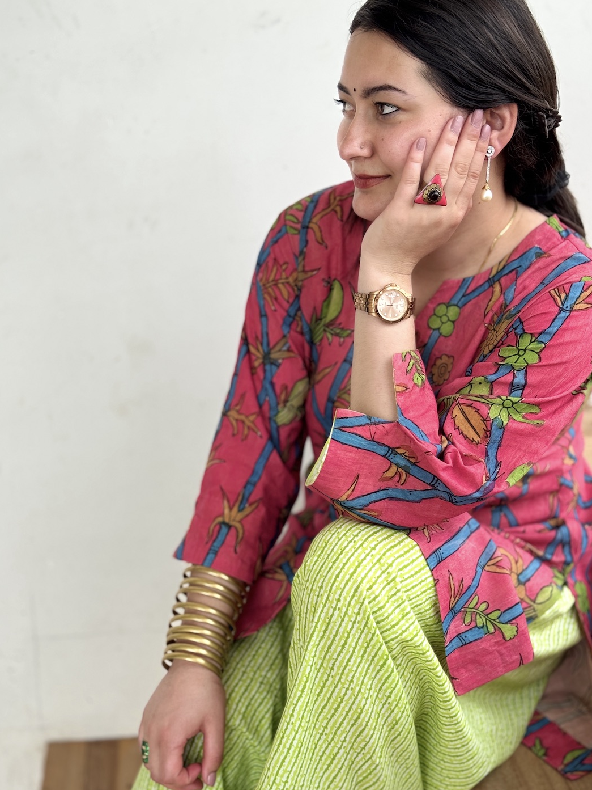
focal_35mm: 49
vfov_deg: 38.9
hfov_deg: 29.7
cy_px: 392
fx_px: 1117
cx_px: 292
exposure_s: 1/588
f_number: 1.78
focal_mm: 6.76
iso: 64
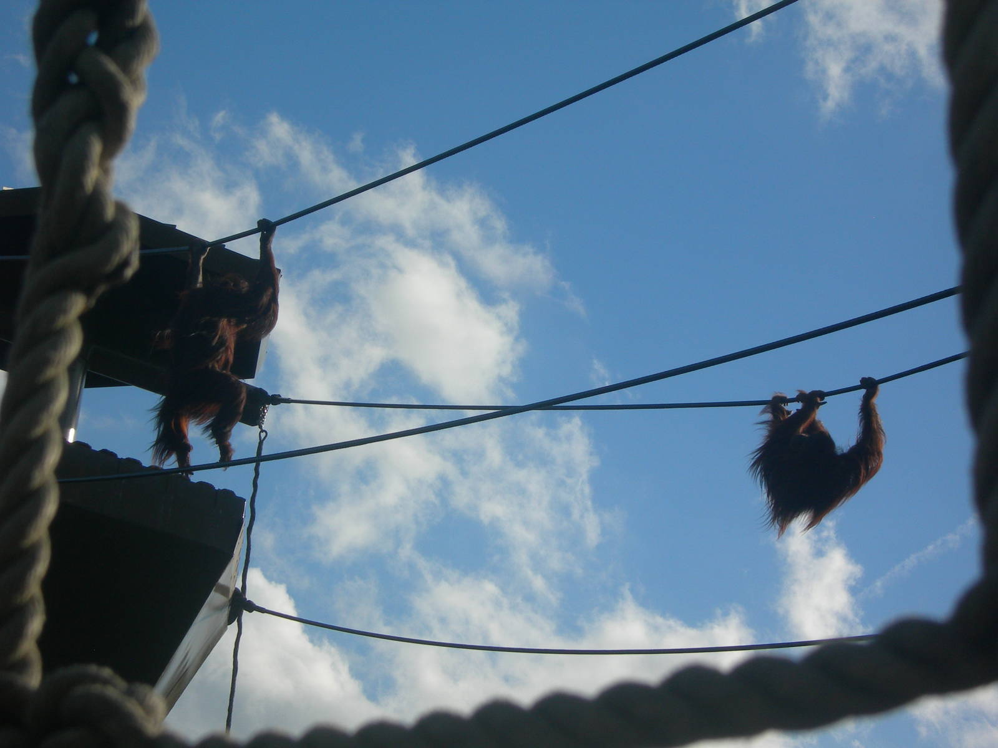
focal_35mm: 114
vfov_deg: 13.0
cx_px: 499
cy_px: 374
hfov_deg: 17.3
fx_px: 3287
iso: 50
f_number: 8.2
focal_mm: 23.4
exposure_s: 1/338
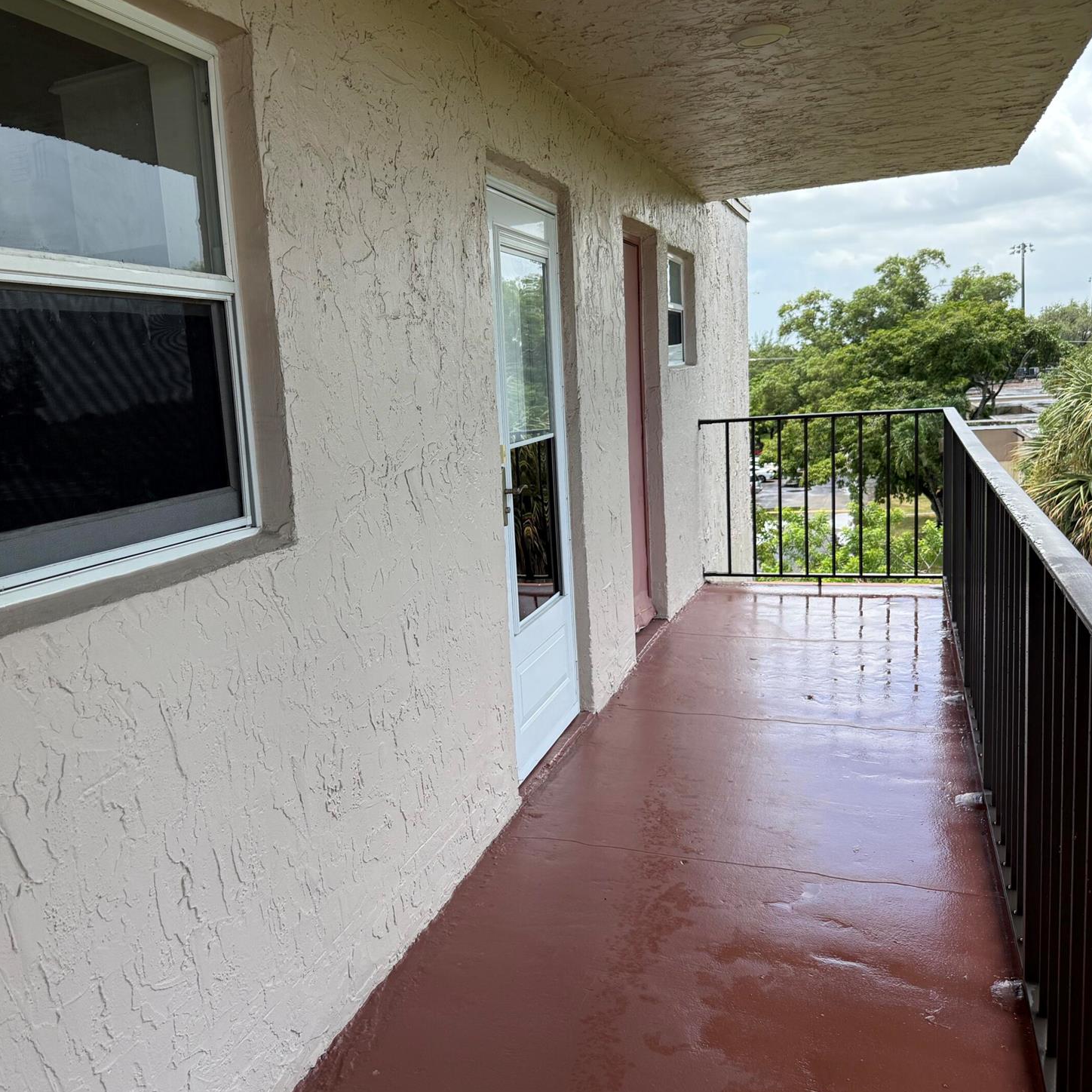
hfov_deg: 53.4
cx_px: 408
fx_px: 1071
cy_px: 541
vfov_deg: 54.0
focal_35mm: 30
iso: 100
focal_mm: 6.76
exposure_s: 1/1812
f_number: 1.78
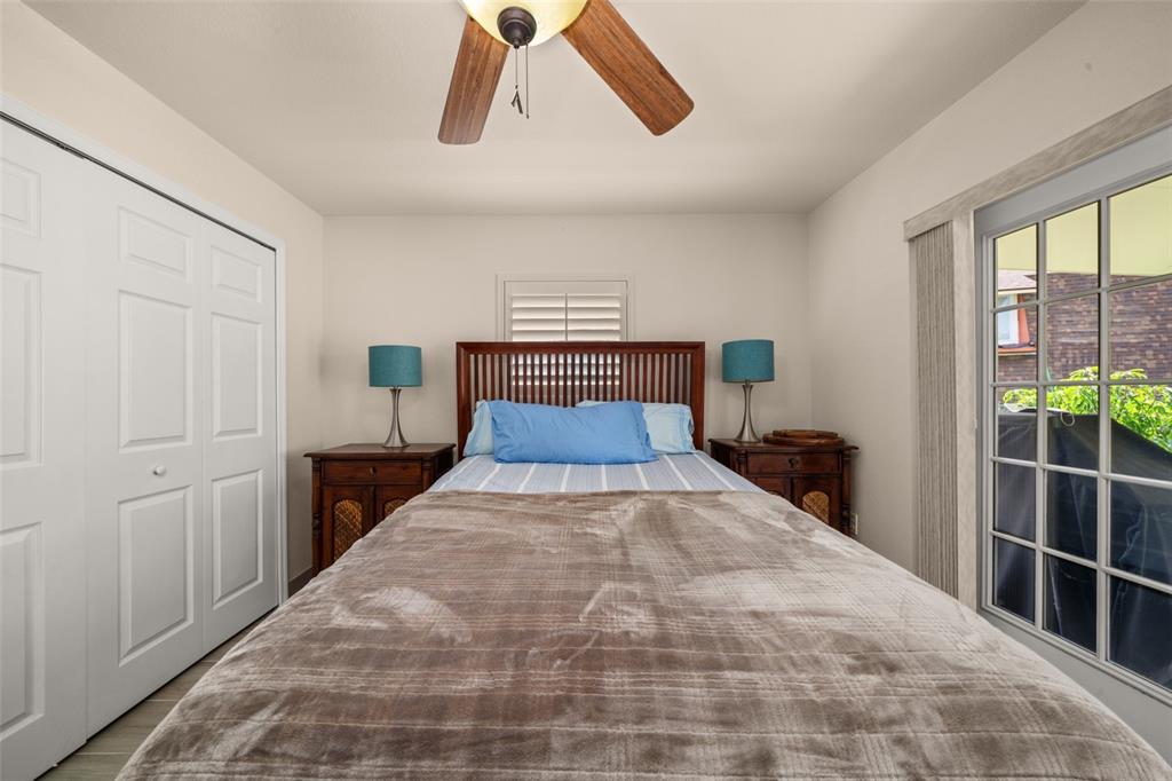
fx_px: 391
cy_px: 390
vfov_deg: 90.0
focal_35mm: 12
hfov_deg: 112.6
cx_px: 586
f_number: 11
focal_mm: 12
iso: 400
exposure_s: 1/3
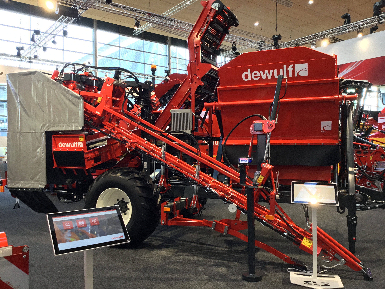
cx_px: 192
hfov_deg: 58.4
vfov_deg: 45.4
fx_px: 345
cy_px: 144
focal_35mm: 31
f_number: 2.4
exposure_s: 1/30
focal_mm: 3.3
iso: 40
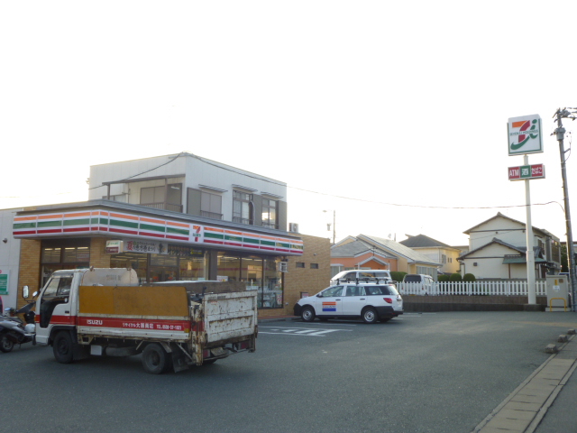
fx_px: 567
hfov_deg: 54.0
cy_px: 216
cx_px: 288
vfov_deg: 41.8
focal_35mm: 34
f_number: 3.5
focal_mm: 6
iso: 100
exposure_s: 1/200
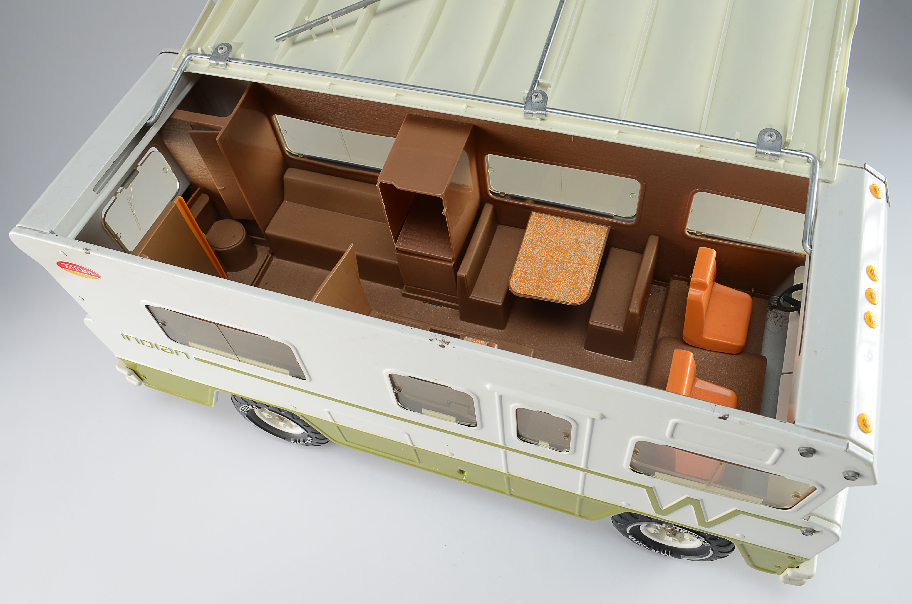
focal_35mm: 30
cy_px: 302
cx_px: 456
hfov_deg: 62.0
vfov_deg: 43.4
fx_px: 758
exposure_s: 1/80
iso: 100
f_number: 11
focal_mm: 20
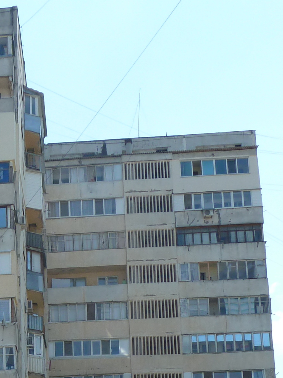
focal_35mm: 85
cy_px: 402
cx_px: -30
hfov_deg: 16.8
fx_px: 926
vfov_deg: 21.9
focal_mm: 4.7
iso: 80
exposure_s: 1/500
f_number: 4.5
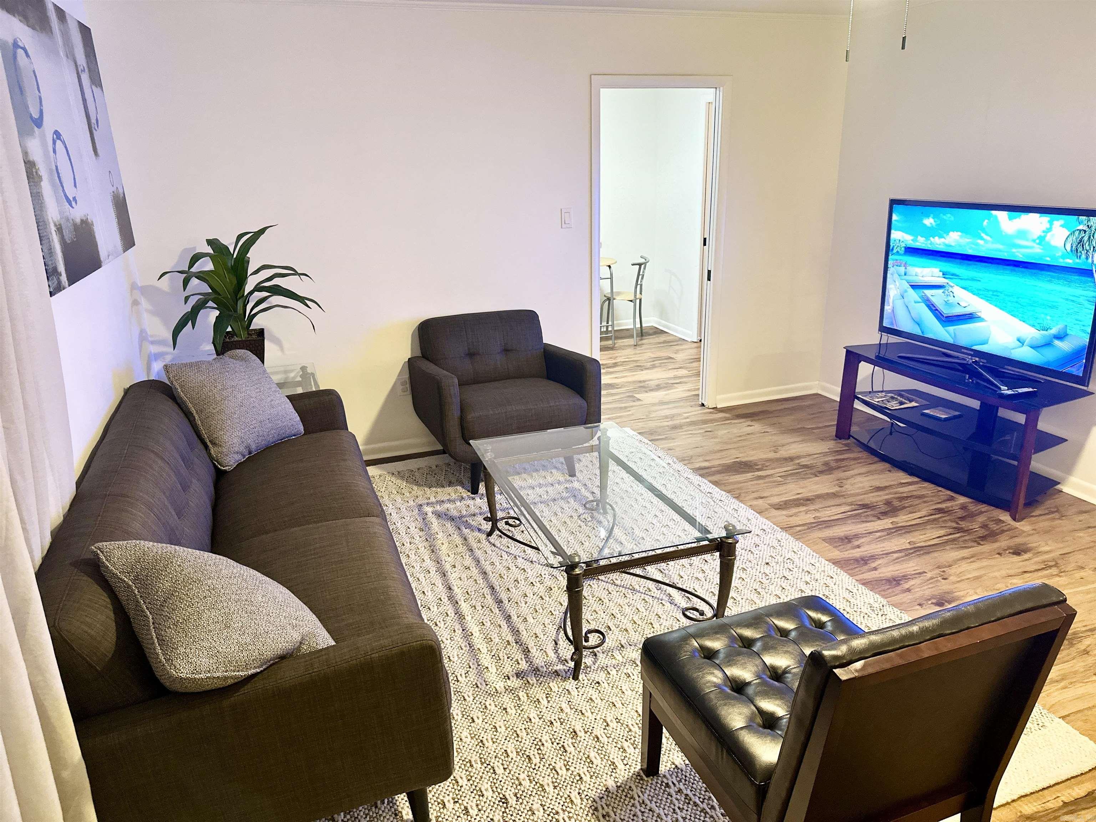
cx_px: 548
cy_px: 411
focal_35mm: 24
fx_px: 760
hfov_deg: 71.6
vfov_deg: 56.8
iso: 400
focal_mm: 6.86
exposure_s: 1/60
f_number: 1.78
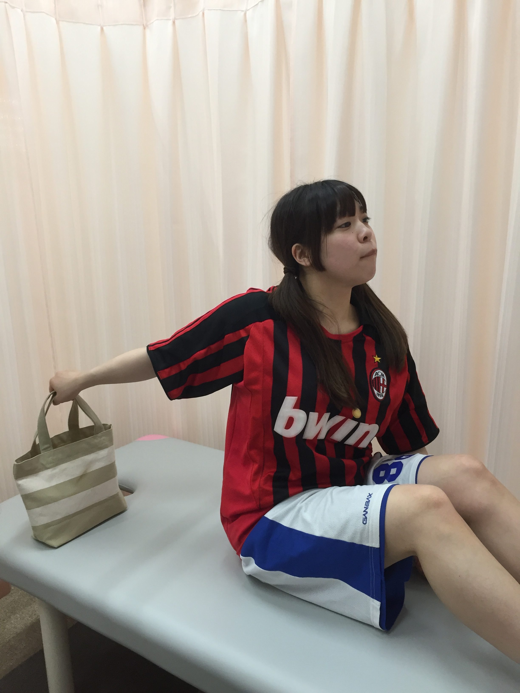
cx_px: 260
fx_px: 581
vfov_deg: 61.7
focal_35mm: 29
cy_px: 346
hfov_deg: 48.2
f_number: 2.2
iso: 50
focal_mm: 4.15
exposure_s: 1/33
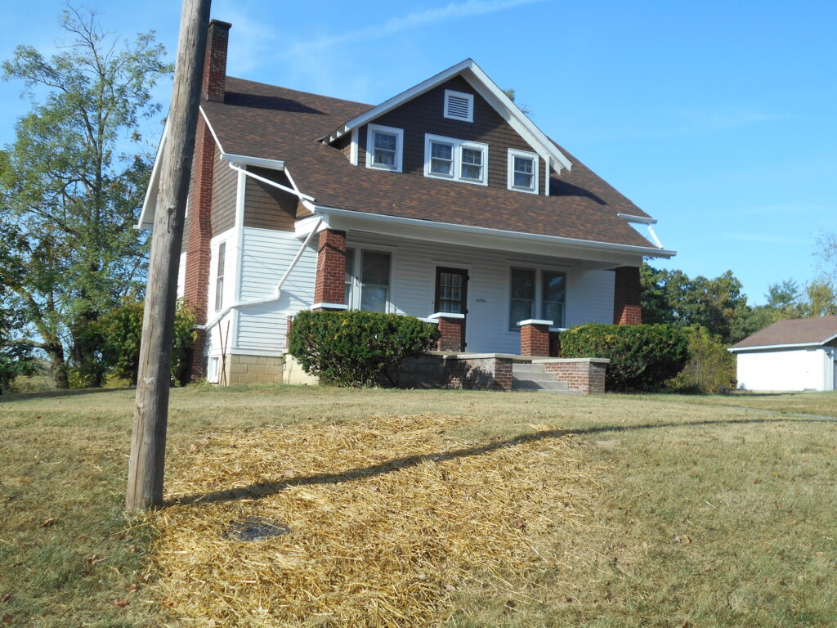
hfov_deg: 50.1
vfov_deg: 38.7
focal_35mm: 37
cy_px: 314
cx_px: 418
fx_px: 895
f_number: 3.9
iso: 80
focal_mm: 6.7
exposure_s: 1/640
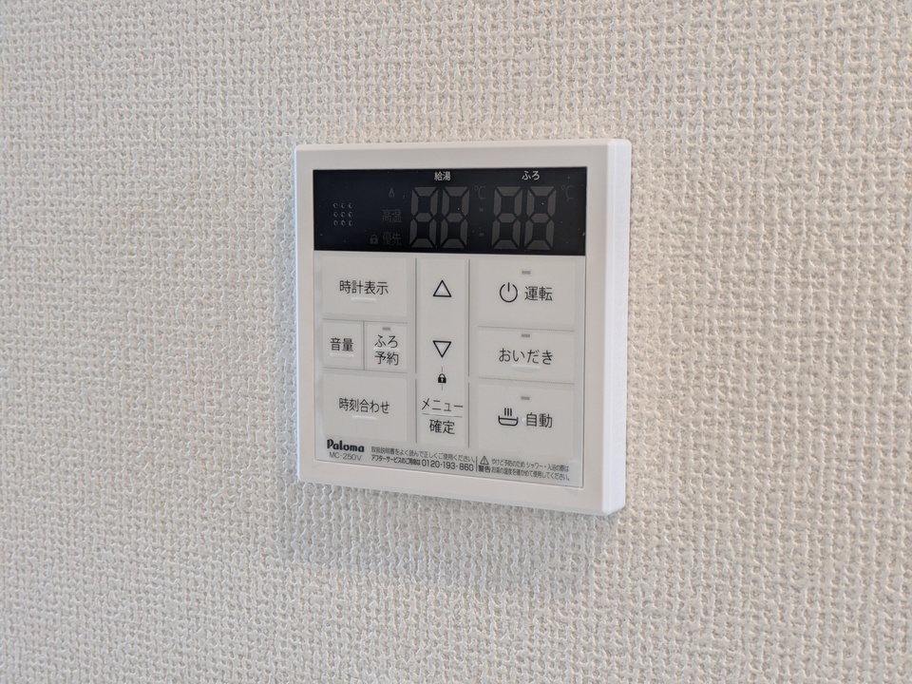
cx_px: 456
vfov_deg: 28.6
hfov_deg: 37.5
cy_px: 342
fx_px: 1344
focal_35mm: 51
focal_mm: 5.43
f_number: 1.89
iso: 63
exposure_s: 1/24
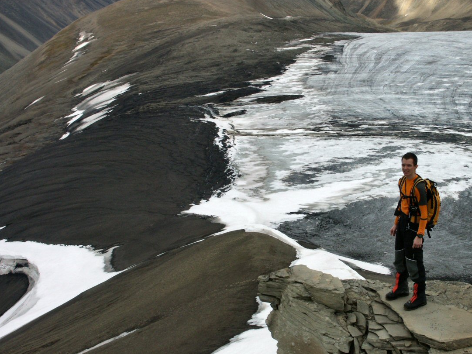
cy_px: 207
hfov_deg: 26.3
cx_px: 290
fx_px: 1009
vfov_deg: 19.9
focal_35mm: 74
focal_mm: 15.52
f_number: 6.3
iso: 100
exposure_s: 1/250
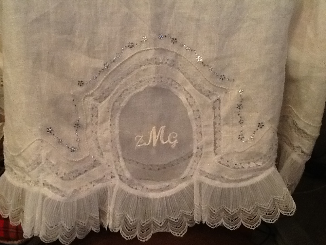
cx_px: 163
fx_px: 414
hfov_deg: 42.9
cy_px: 122
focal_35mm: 44
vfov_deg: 32.9
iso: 250
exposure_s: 1/30
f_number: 2.4
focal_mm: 2.03
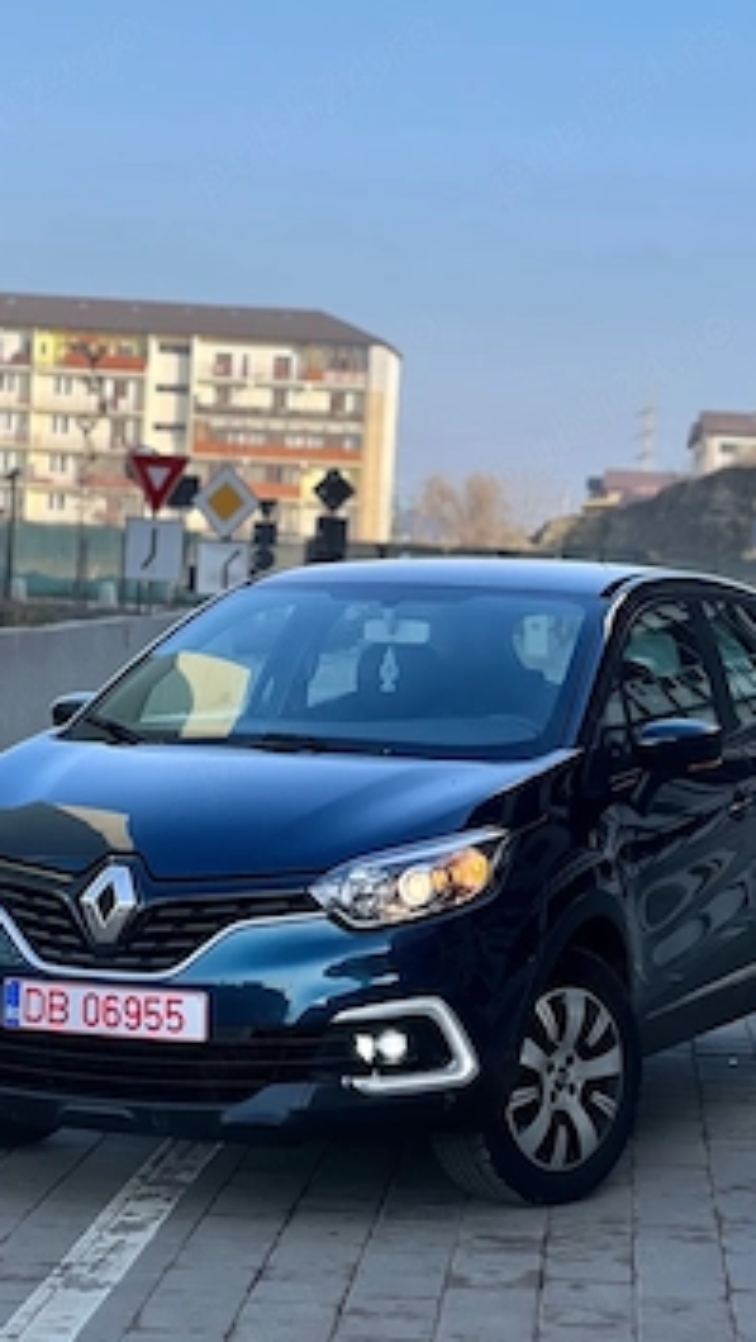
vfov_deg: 22.4
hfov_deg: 12.8
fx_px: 3380
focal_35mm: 95
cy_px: 745
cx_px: 391
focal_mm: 9
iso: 25
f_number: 2.8
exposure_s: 1/287
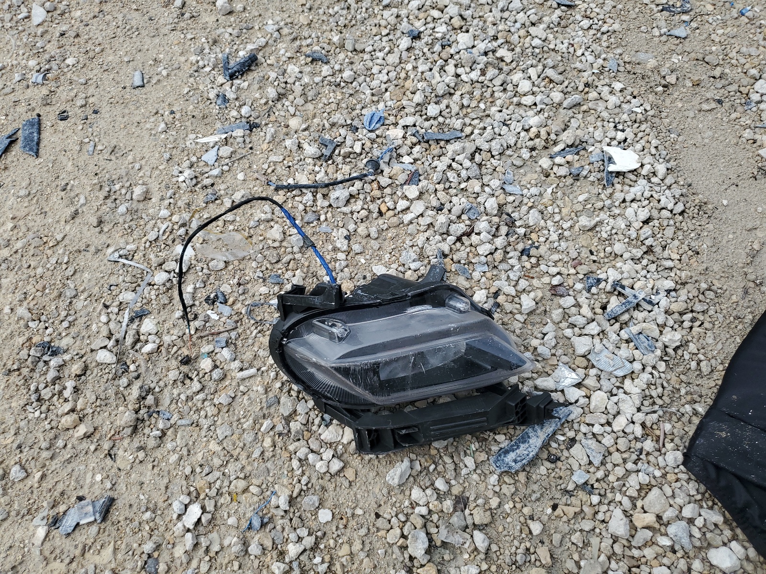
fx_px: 575
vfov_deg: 53.1
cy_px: 287
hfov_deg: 67.3
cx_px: 383
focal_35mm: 26
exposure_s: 1/3333
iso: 50
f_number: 1.5
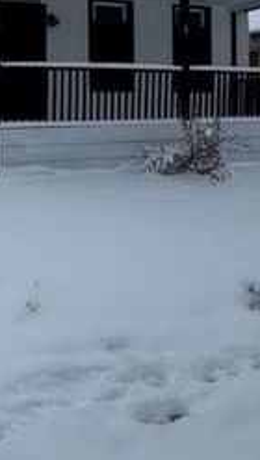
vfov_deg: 47.3
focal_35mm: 41
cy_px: 109
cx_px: 45
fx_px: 501
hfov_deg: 28.3
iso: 40
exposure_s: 1/3390
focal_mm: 2.22
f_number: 2.2
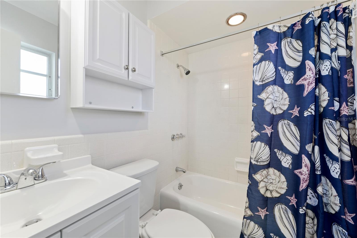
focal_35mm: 14
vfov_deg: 81.2
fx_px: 139
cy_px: 119
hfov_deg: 104.3
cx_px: 178
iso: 400
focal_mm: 14
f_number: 9
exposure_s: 1/6
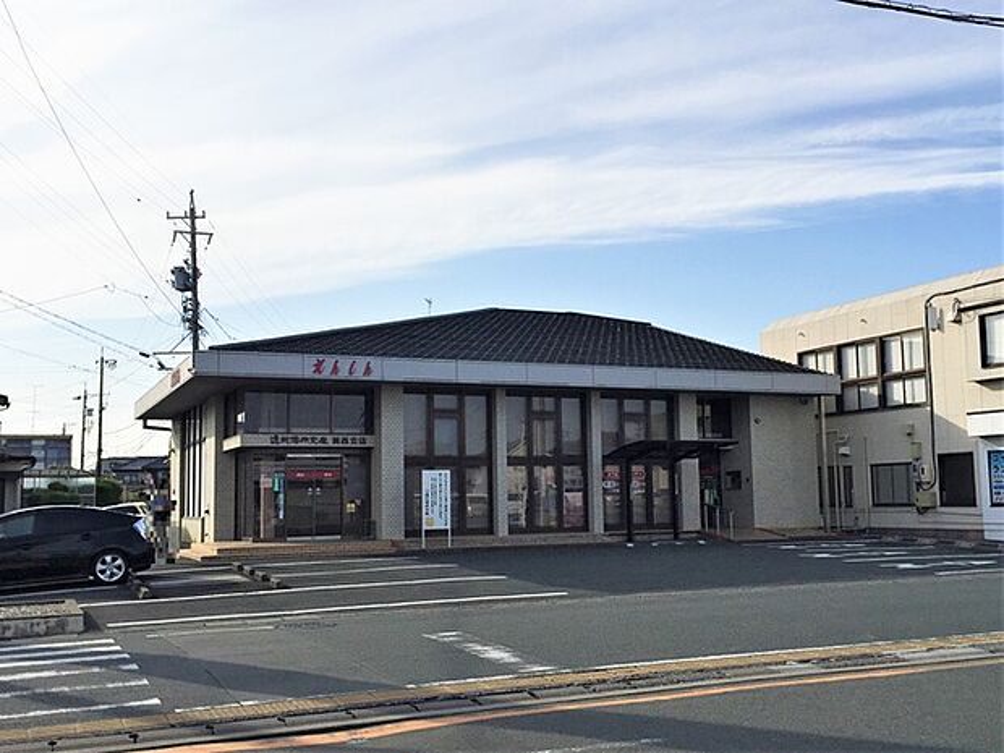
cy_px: 376
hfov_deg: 61.7
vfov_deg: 48.2
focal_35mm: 29
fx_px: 841
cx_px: 502
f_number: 2.2
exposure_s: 1/2825
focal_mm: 4.15
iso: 32
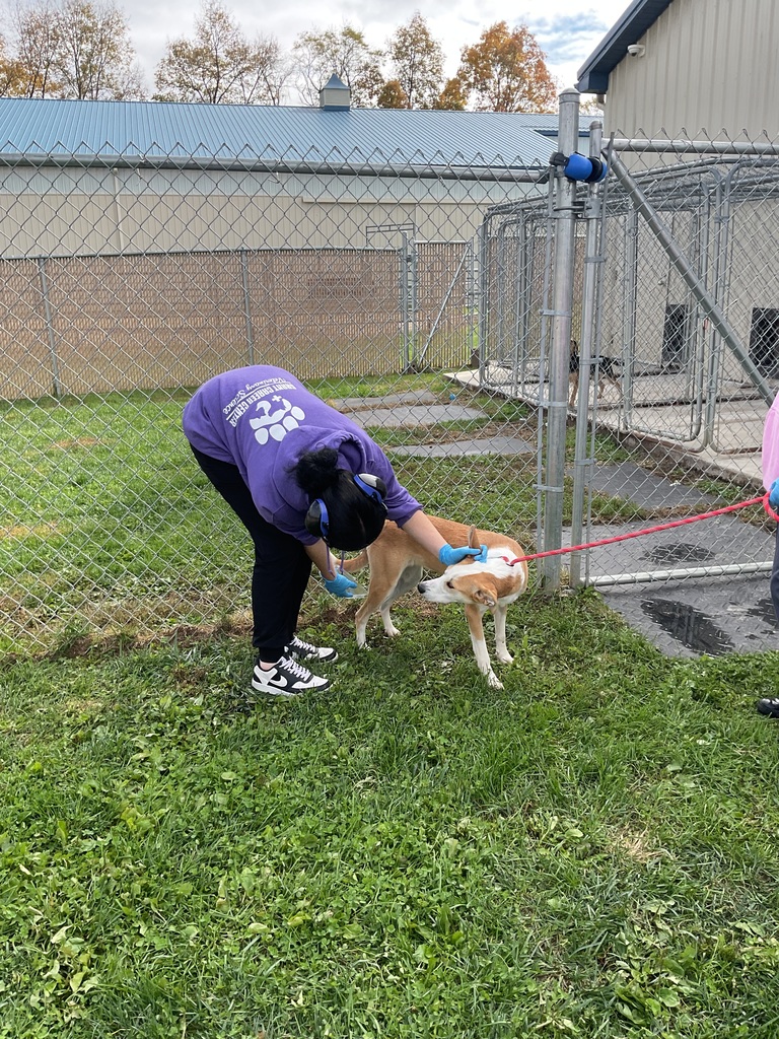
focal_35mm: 29
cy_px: 520
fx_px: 870
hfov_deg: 48.2
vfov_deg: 61.7
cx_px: 390
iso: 16
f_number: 1.8
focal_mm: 3
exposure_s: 1/529
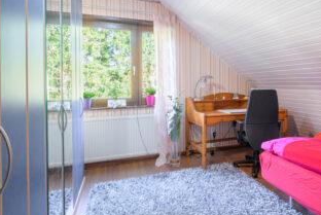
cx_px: 208
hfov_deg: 69.8
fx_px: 223
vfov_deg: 51.0
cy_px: 83
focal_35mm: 25
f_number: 9
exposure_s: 1/4
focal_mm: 16
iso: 200
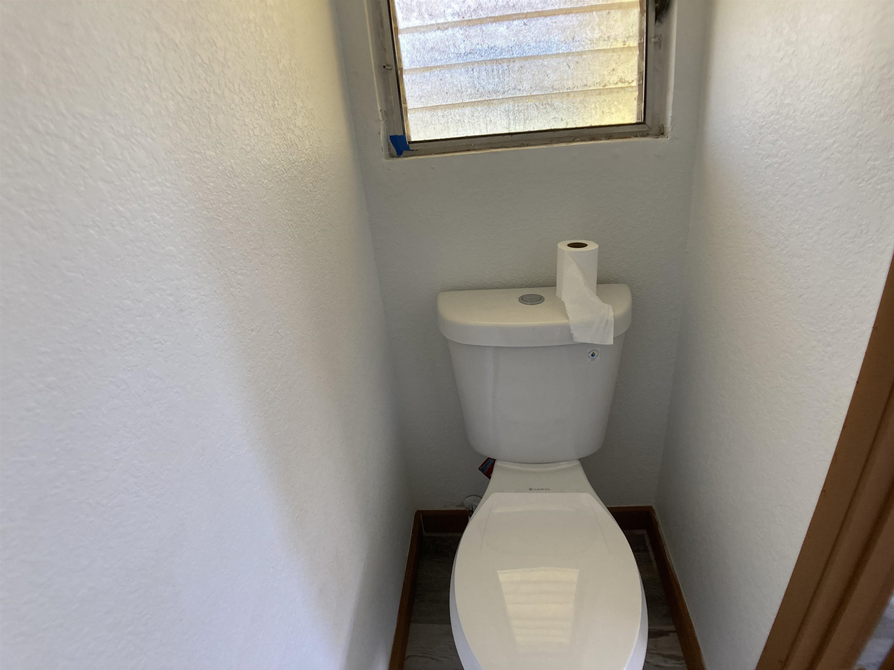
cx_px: 447
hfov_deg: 63.4
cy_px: 335
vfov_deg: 49.7
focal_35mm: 28
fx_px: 723
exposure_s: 1/69
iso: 80
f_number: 1.8
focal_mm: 3.99
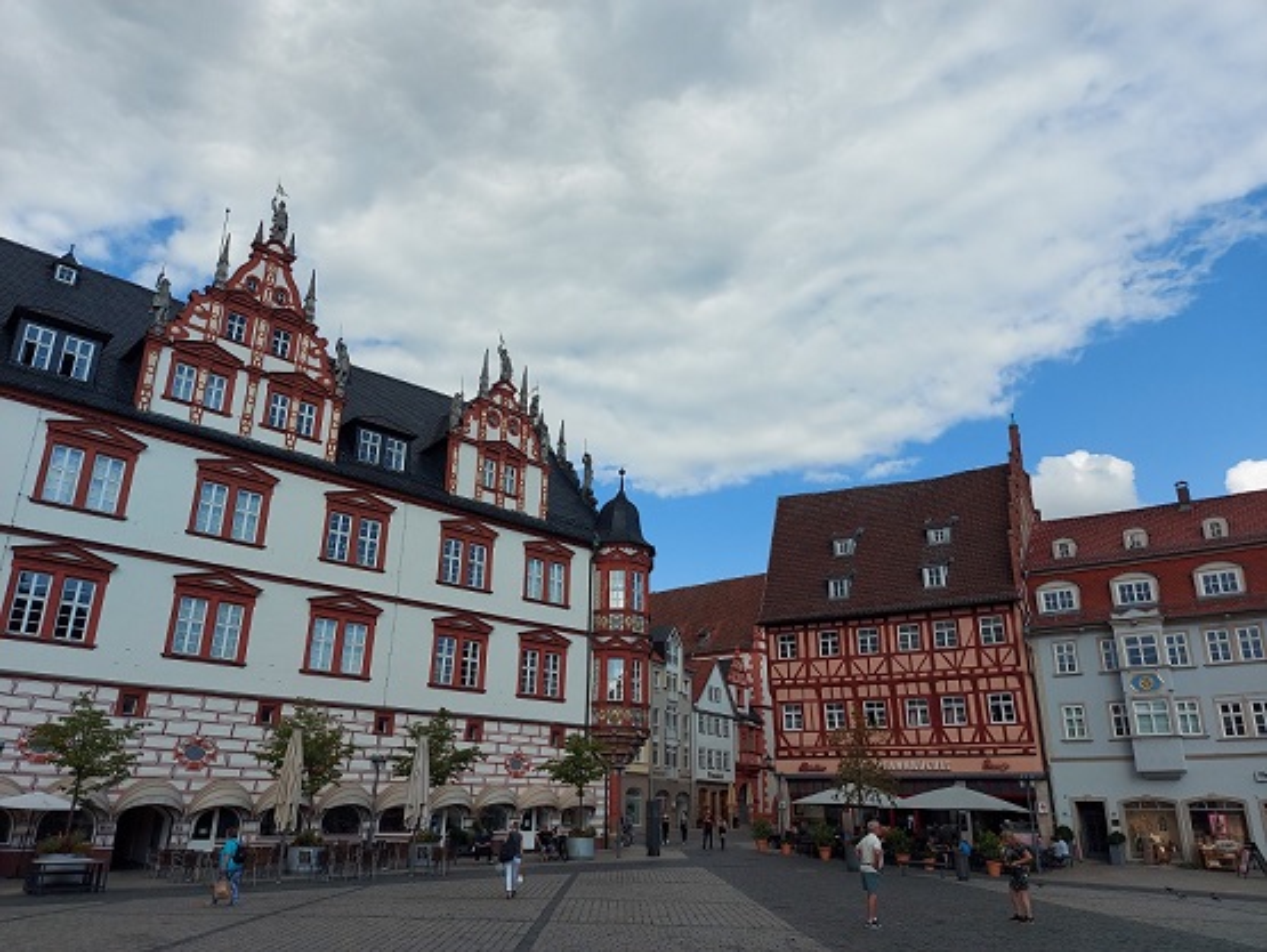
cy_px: 476
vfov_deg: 56.9
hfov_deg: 71.6
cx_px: 634
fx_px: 879
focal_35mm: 24
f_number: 1.8
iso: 32
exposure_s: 1/1013
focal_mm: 5.23
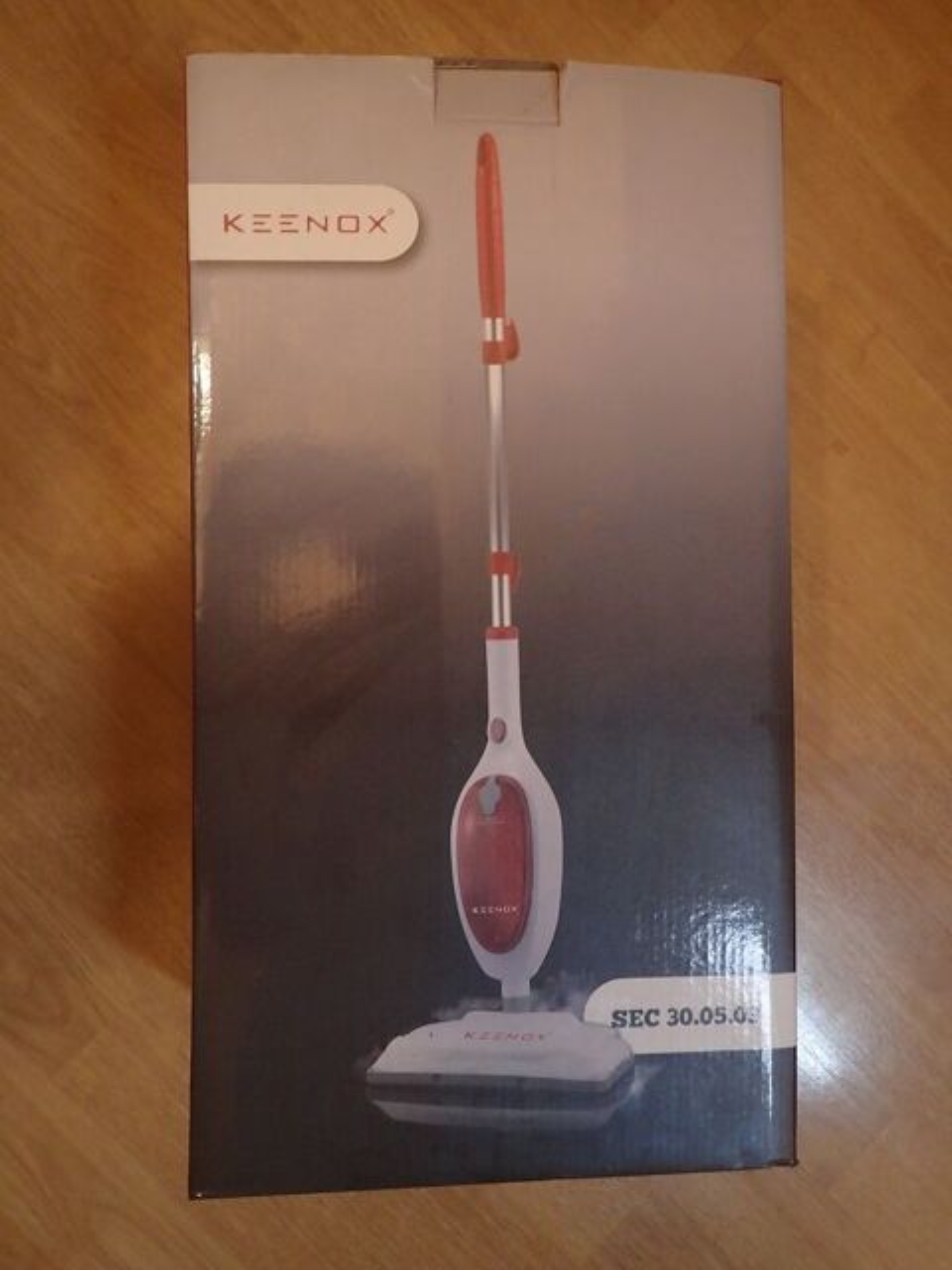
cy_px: 635
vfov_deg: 69.4
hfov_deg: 54.9
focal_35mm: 25
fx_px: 917
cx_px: 476
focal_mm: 4.5
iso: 400
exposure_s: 1/10
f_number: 2
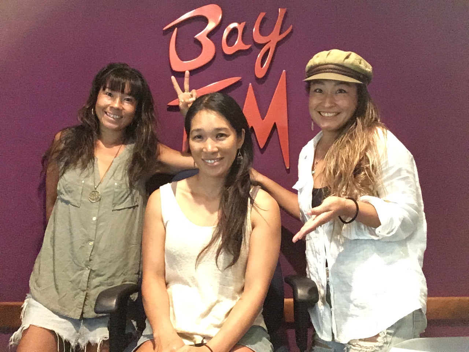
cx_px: 234
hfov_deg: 58.4
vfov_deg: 45.4
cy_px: 176
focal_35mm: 31
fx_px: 420
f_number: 2.4
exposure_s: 1/17
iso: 1000
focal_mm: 2.15
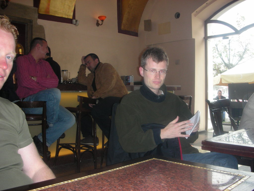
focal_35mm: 35
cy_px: 96
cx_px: 127
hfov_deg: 52.6
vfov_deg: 40.7
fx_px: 257
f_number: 3
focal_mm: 5.8
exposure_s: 1/60.1
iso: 120
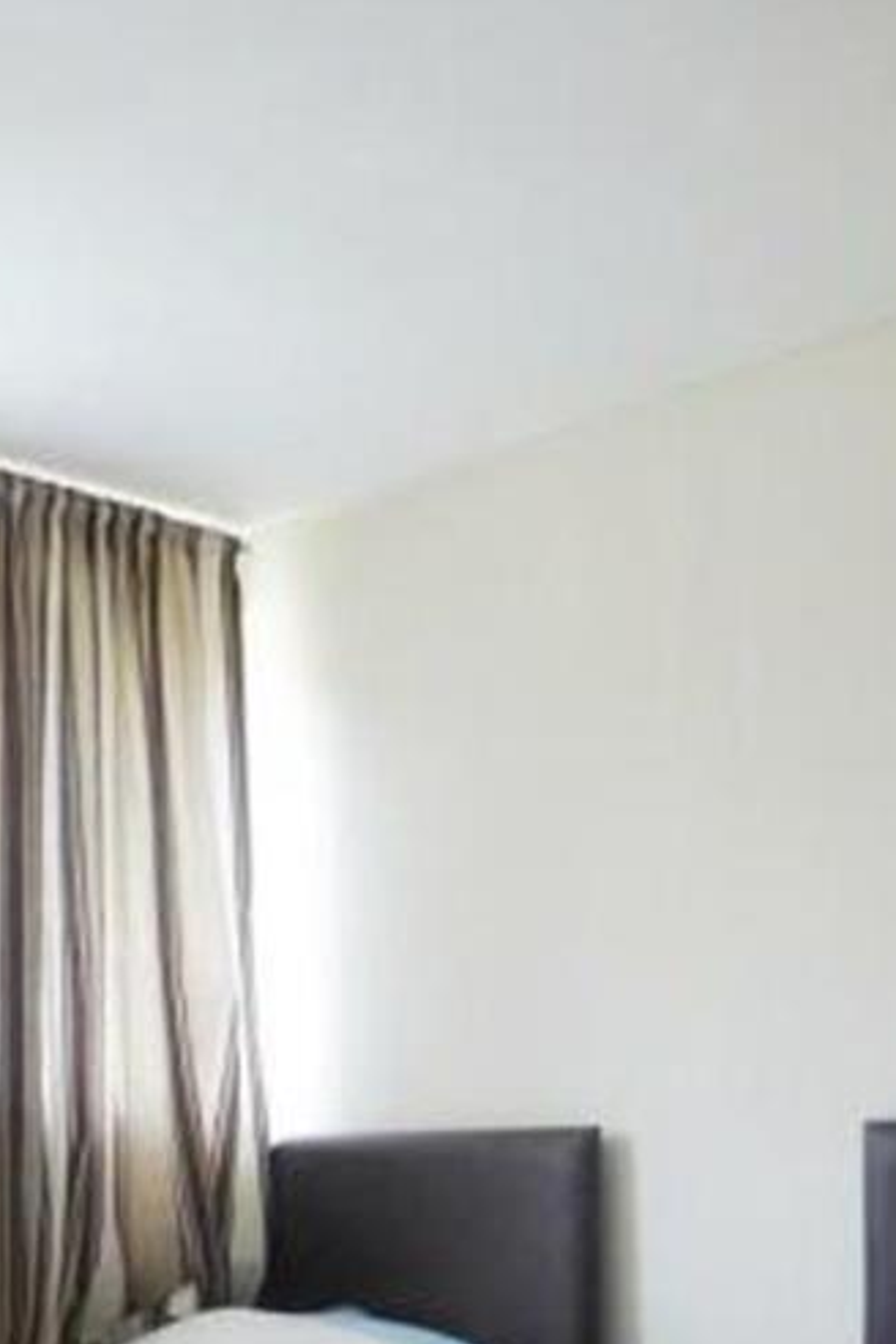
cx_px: 320
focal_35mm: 52
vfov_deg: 37.3
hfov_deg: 25.9
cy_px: 1000
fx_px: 1941
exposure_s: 1/50
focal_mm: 4.3
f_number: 3.3
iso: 400
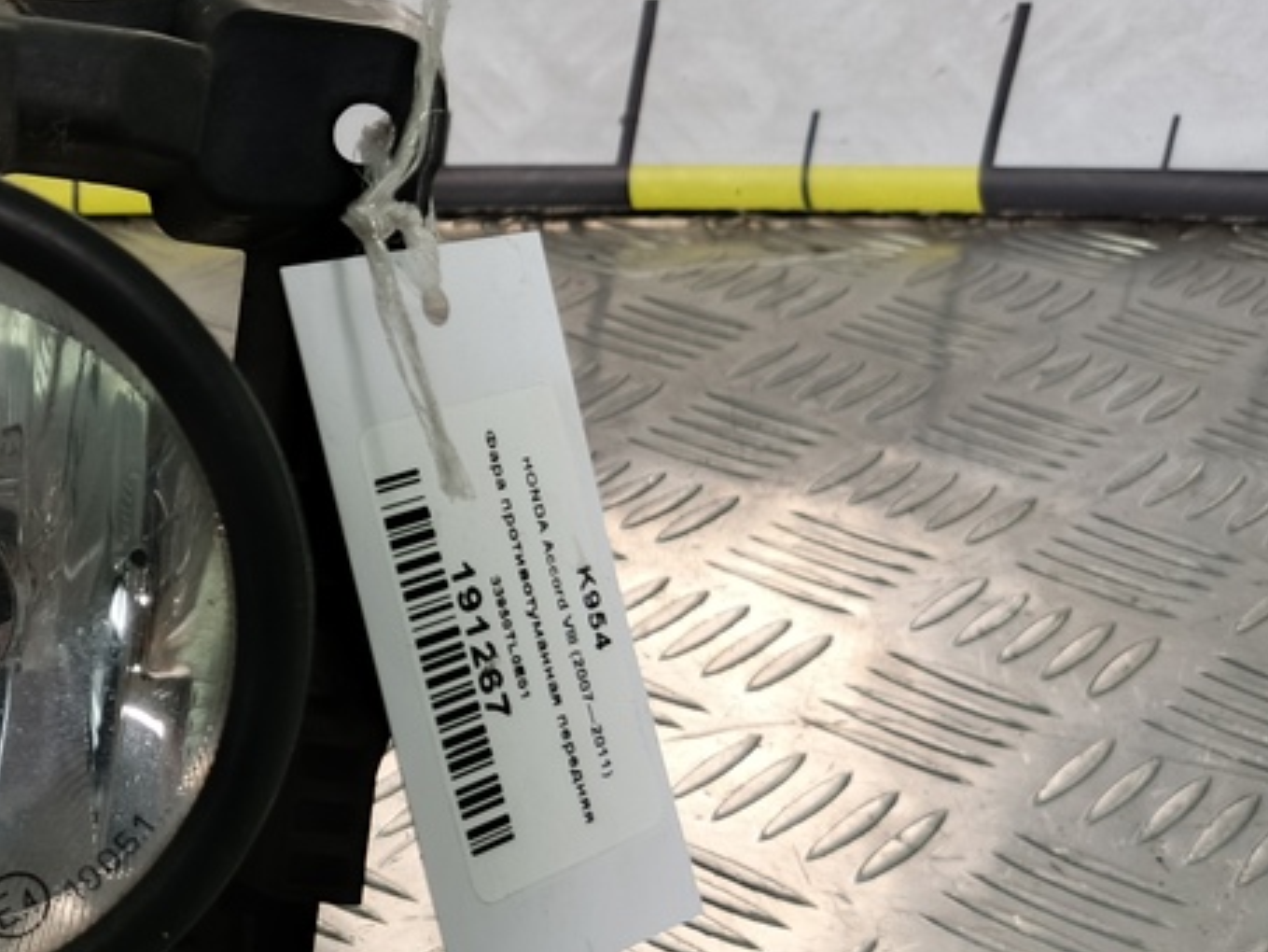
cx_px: -101
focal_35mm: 61
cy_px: 686
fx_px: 2235
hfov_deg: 28.9
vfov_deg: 23.8
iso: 83
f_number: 1.6
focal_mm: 4.11
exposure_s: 1/50
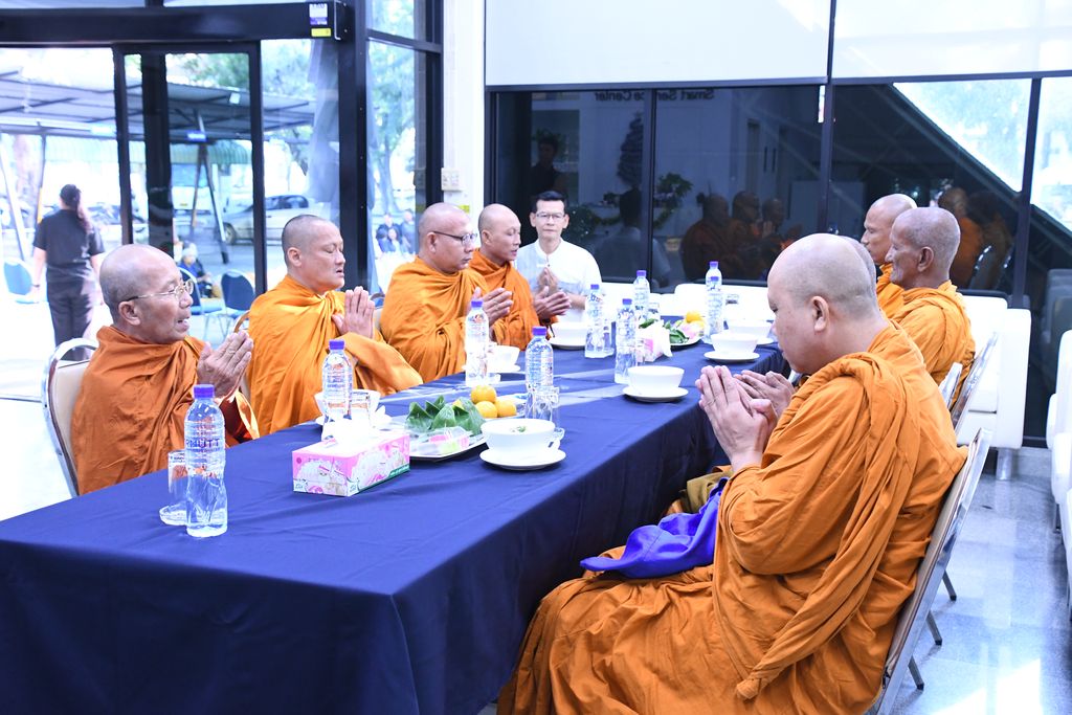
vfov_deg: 31.9
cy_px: 358
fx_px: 1251
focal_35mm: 42
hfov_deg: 46.4
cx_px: 536
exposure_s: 1/100
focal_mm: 28
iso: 2500
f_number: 5
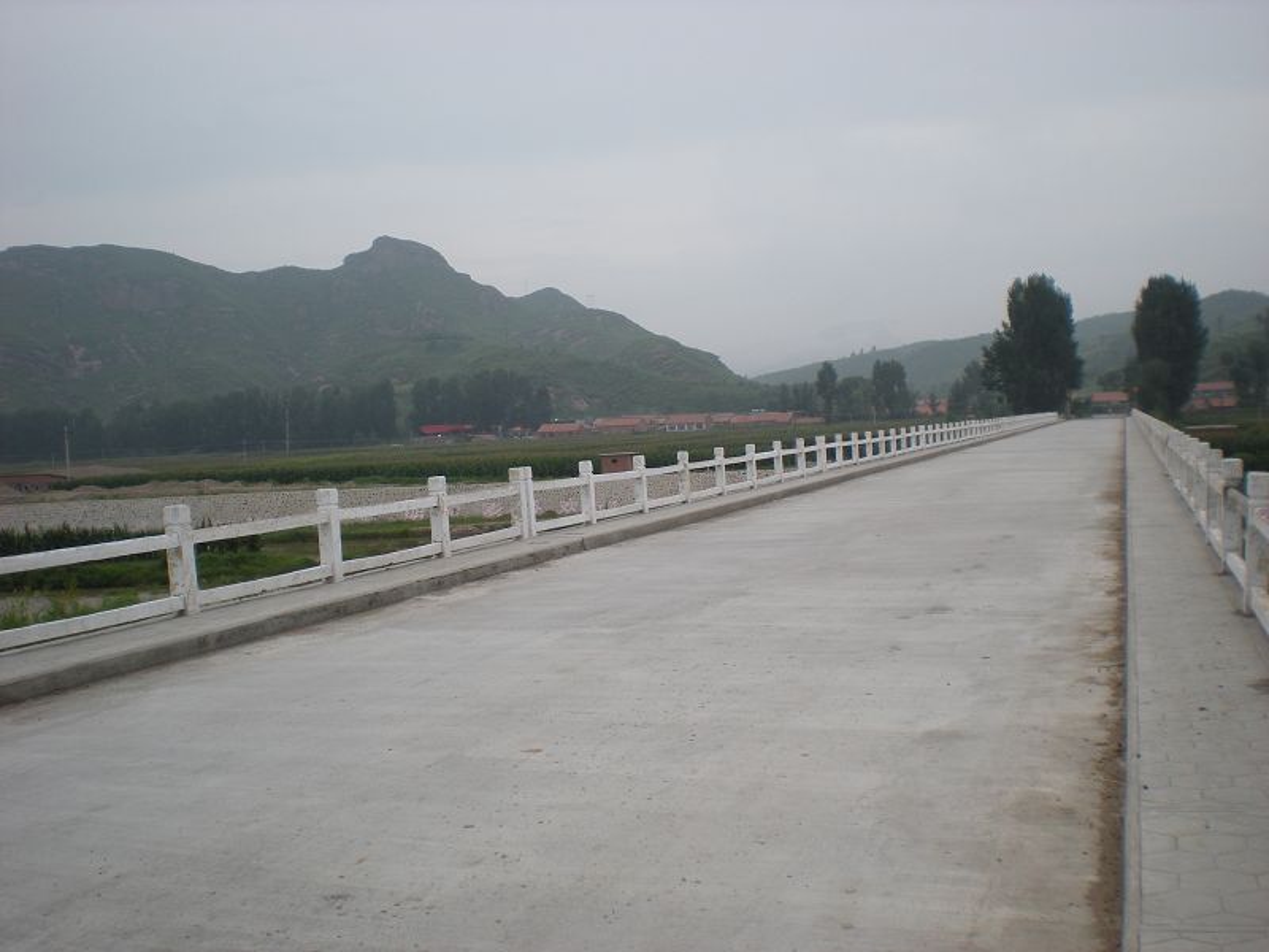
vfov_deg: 37.7
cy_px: 476
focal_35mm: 38
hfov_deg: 49.0
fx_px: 1393
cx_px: 634
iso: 64
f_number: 4.6
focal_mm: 6.3
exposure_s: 1/162
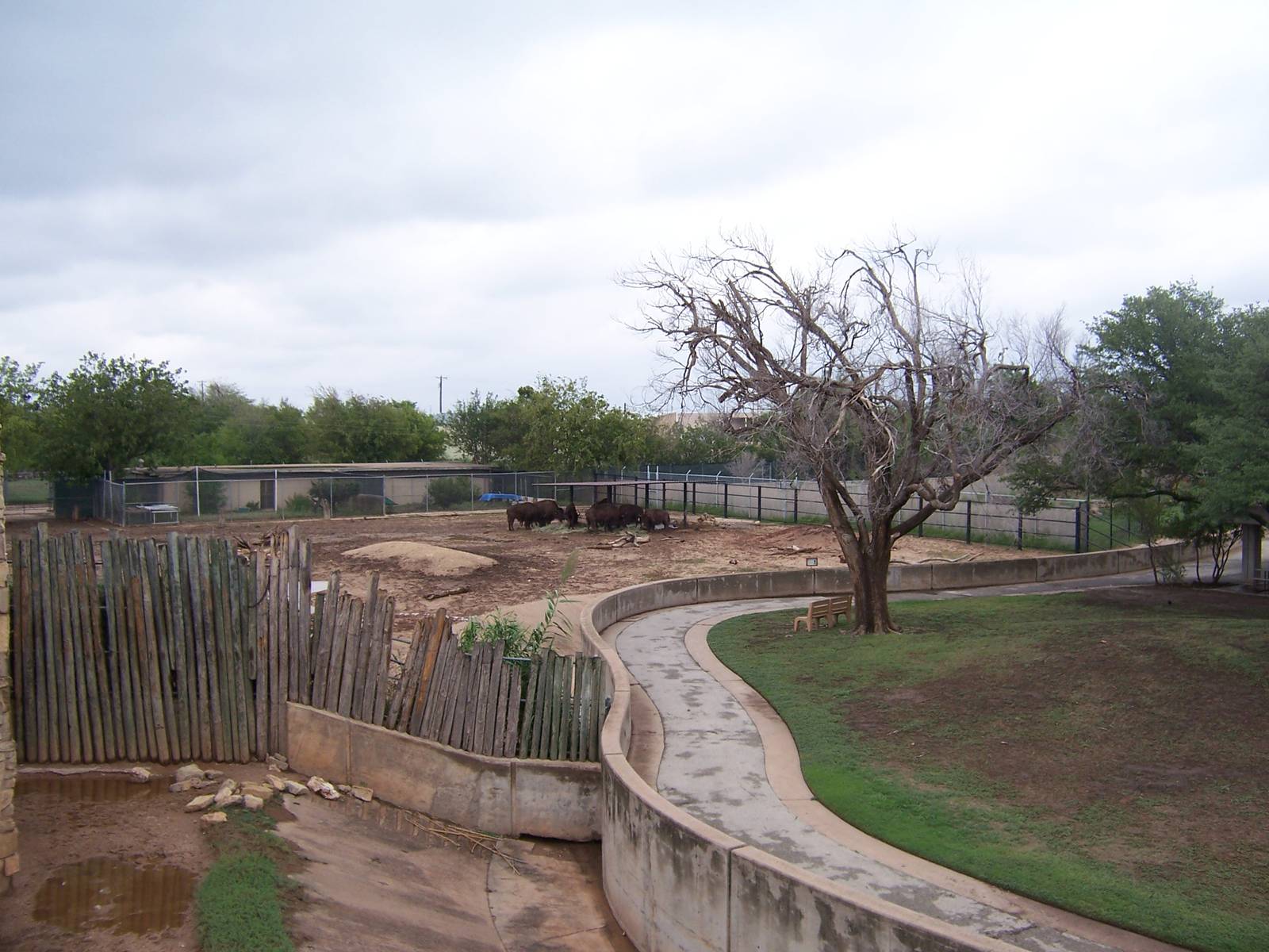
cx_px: 634
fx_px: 1210
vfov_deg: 42.9
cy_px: 476
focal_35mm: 33
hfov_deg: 55.4
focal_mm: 5.5
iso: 80
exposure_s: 1/180
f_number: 3.4
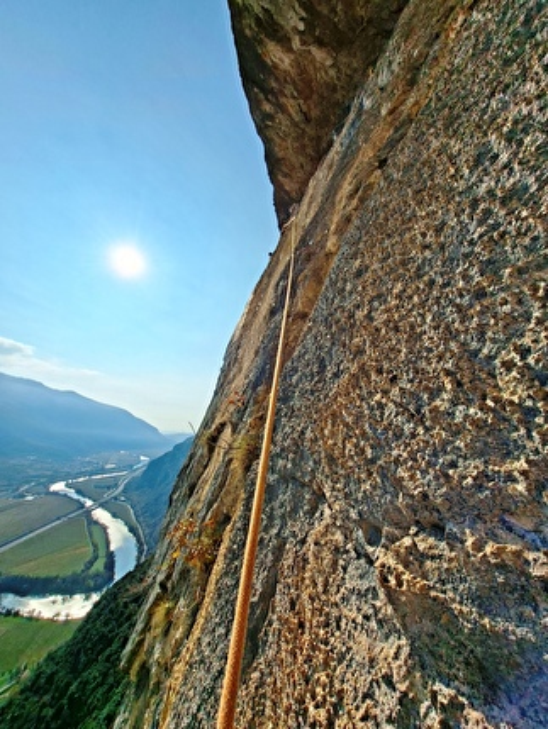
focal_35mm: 13
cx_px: 274
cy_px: 364
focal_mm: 1.74
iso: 40
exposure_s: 1/4785
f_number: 2.2
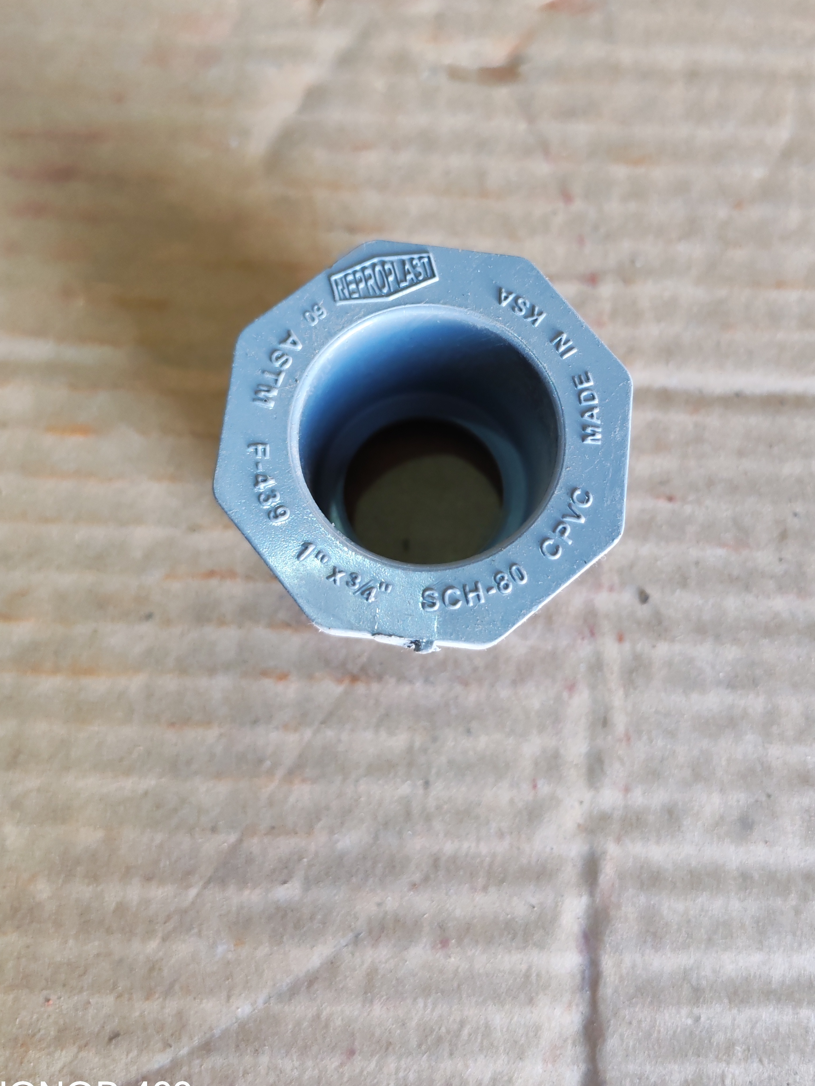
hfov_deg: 39.5
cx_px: 473
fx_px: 1130
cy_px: 428
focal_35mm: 36
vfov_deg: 51.0
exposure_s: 1/100
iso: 1000
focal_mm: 6.12
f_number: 1.9
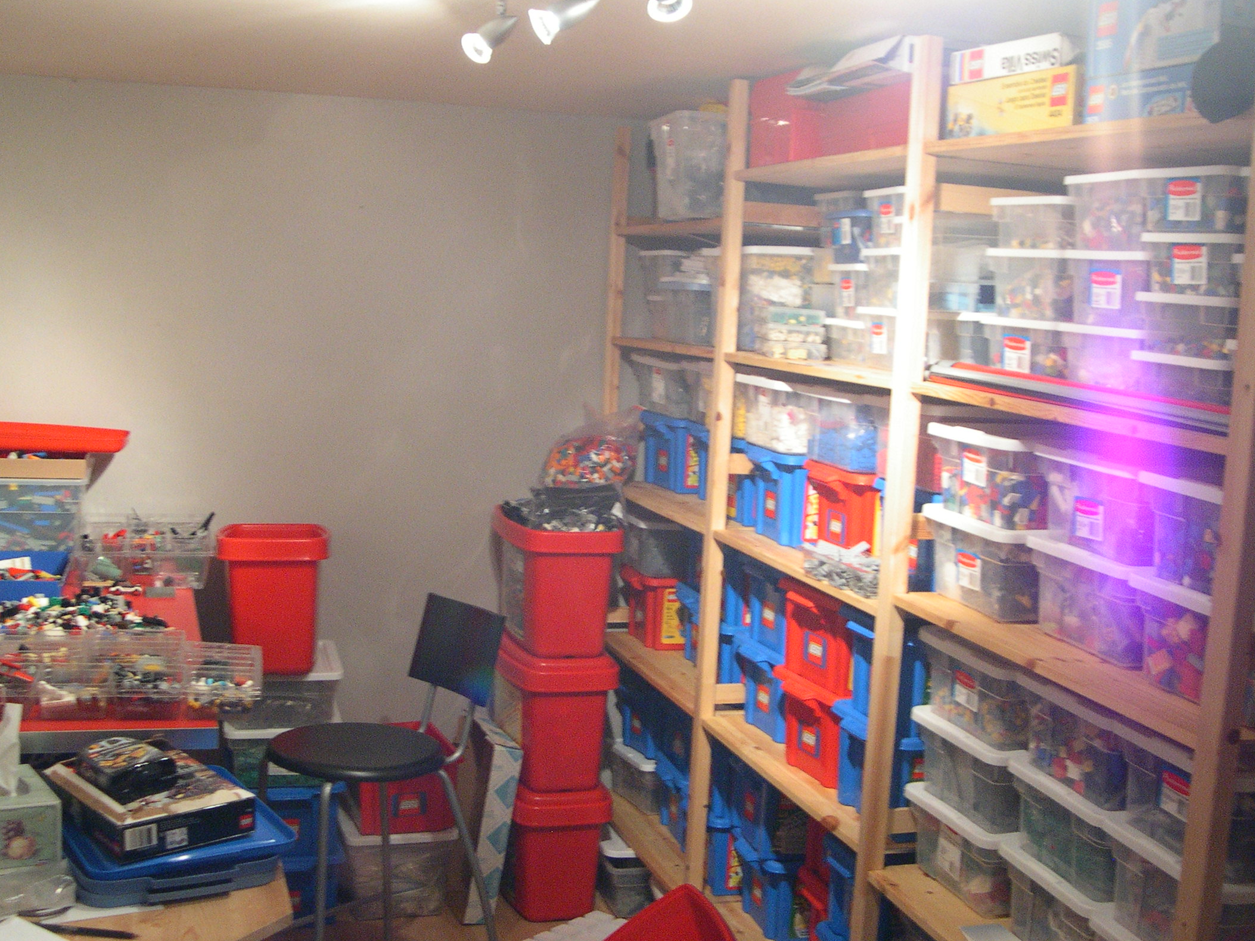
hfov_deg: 45.8
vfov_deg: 35.1
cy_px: 459
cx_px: 644
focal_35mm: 41
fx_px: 1486
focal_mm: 8
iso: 400
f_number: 2.8
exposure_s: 1/16.7
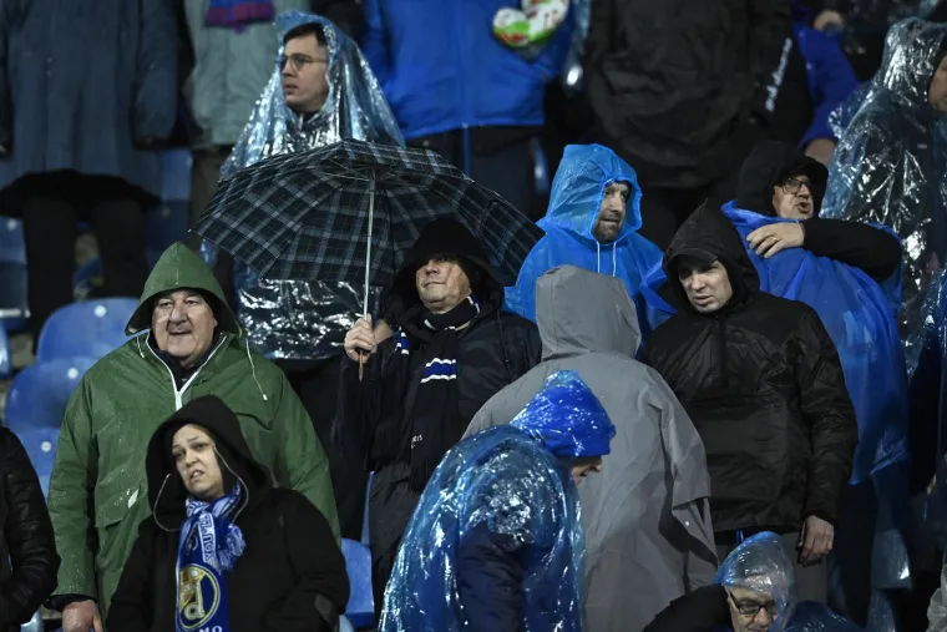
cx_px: 474
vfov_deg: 3.4
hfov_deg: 5.2
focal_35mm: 400
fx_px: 10524
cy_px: 316
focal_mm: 400
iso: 5000
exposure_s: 1/400
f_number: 4
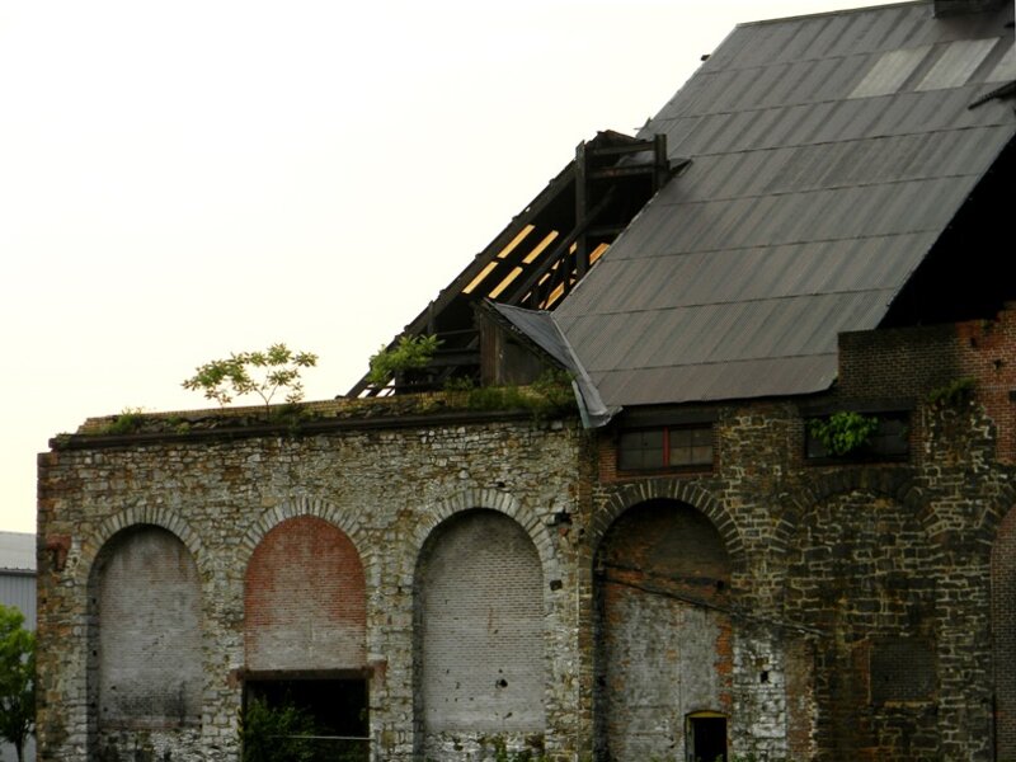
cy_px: 381
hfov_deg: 18.7
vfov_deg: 14.1
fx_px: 3082
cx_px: 508
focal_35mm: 105
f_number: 4.7
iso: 80
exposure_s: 1/88.4
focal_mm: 19
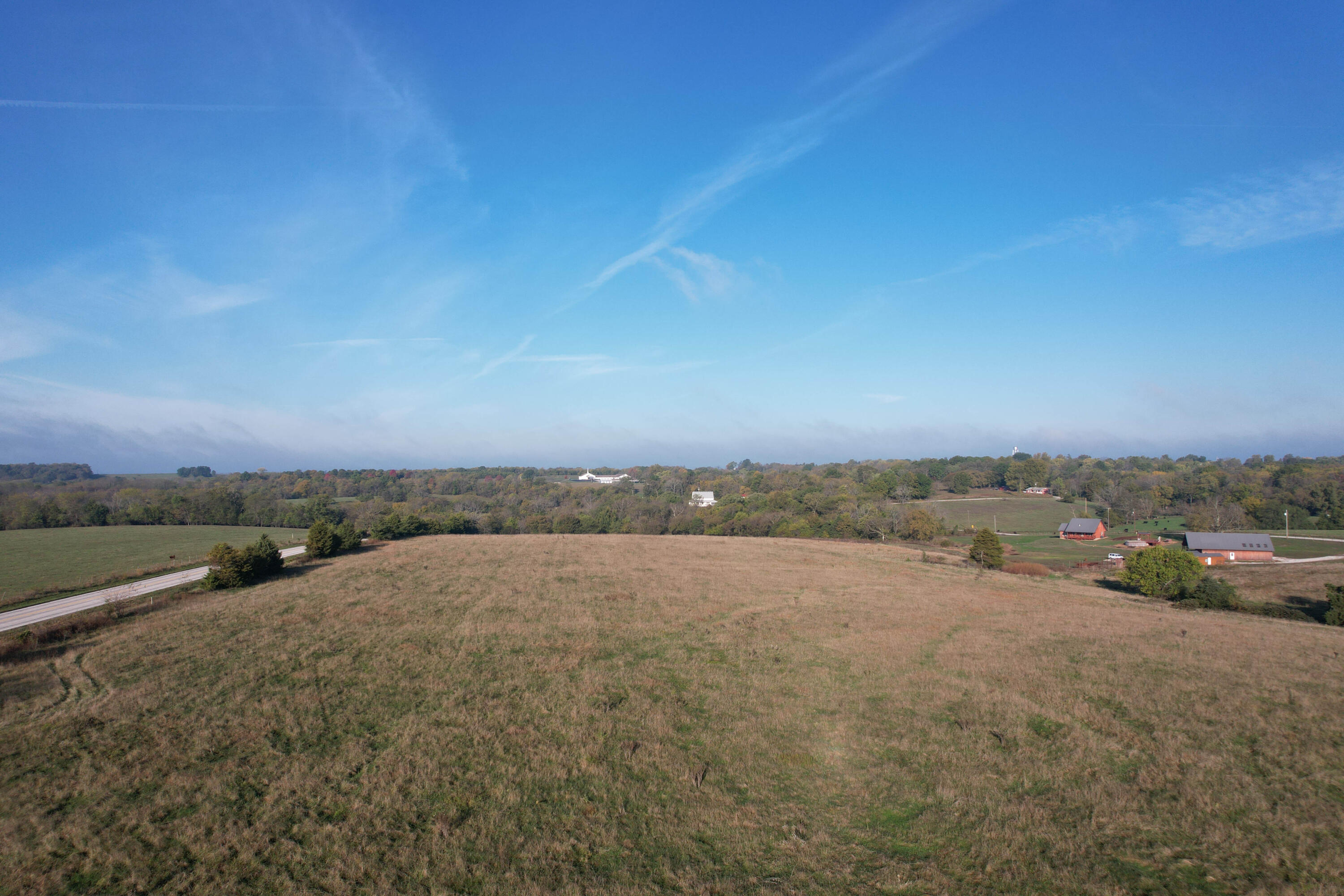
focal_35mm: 22
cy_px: 448
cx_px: 672
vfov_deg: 57.2
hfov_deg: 78.6
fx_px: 821
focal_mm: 8.38
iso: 100
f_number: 2.8
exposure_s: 1/400
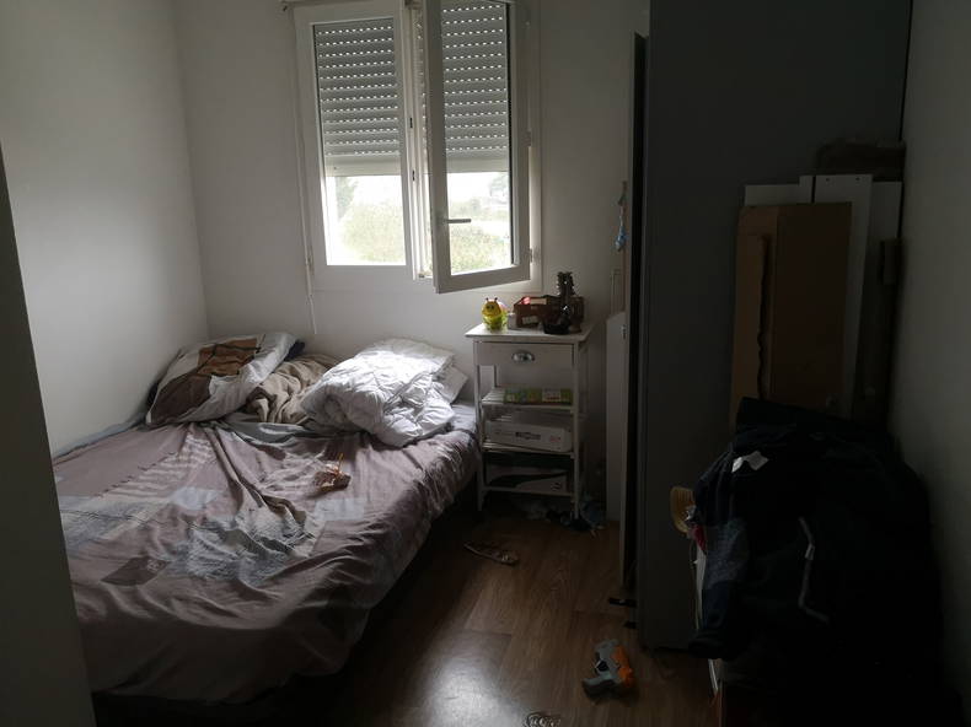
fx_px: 757
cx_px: 486
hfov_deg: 65.3
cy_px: 364
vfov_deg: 51.3
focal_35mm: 27
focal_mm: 3.95
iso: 500
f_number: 1.8
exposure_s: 1/100
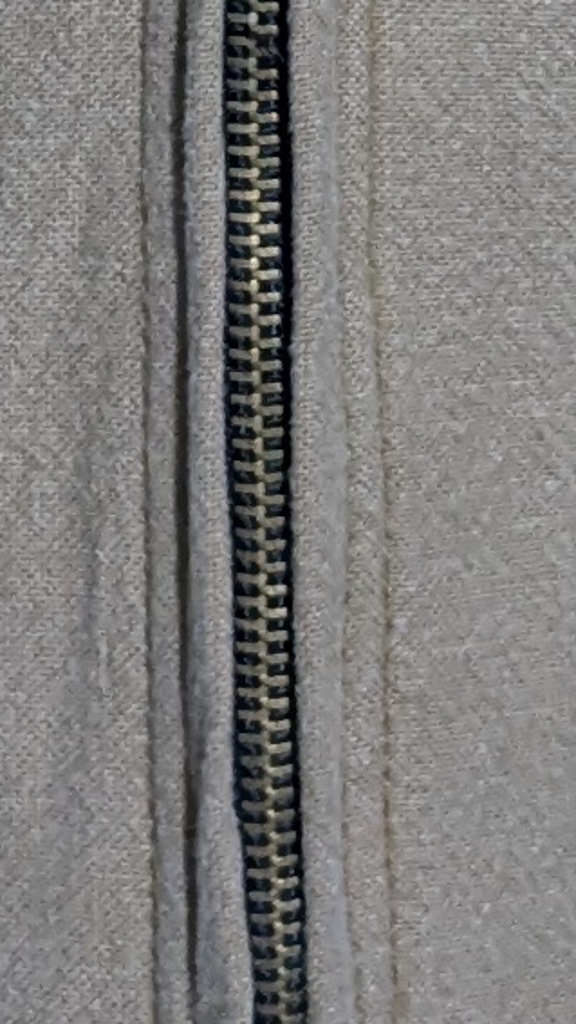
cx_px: -134
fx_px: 5674
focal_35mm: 209
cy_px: -753
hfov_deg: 5.8
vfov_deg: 9.8
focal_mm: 4.38
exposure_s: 1/50
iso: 288
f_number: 1.73
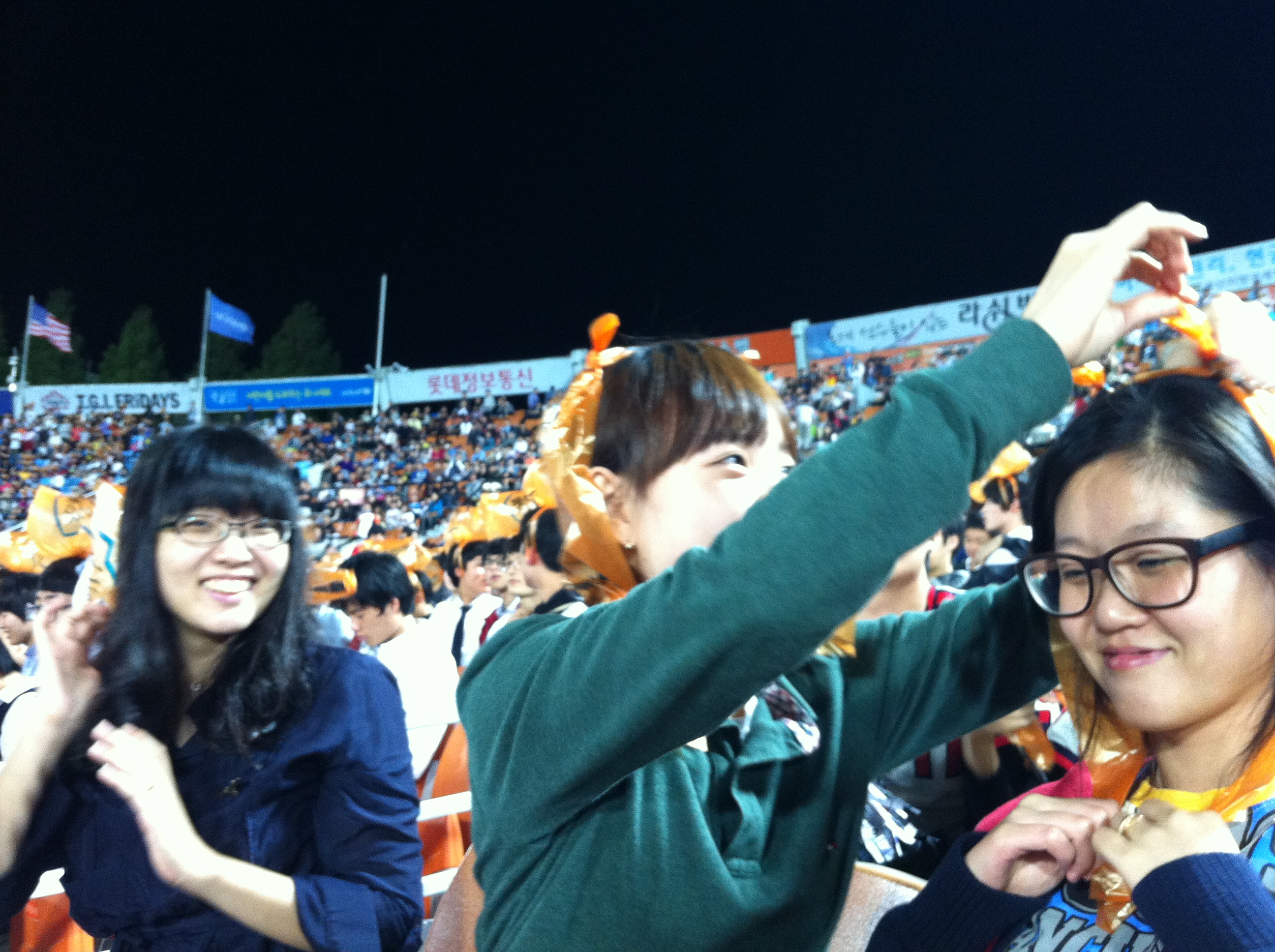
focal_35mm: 35
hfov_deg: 52.7
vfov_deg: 40.6
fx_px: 1287
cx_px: 638
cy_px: 476
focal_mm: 3.85
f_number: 2.8
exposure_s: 1/15
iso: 250
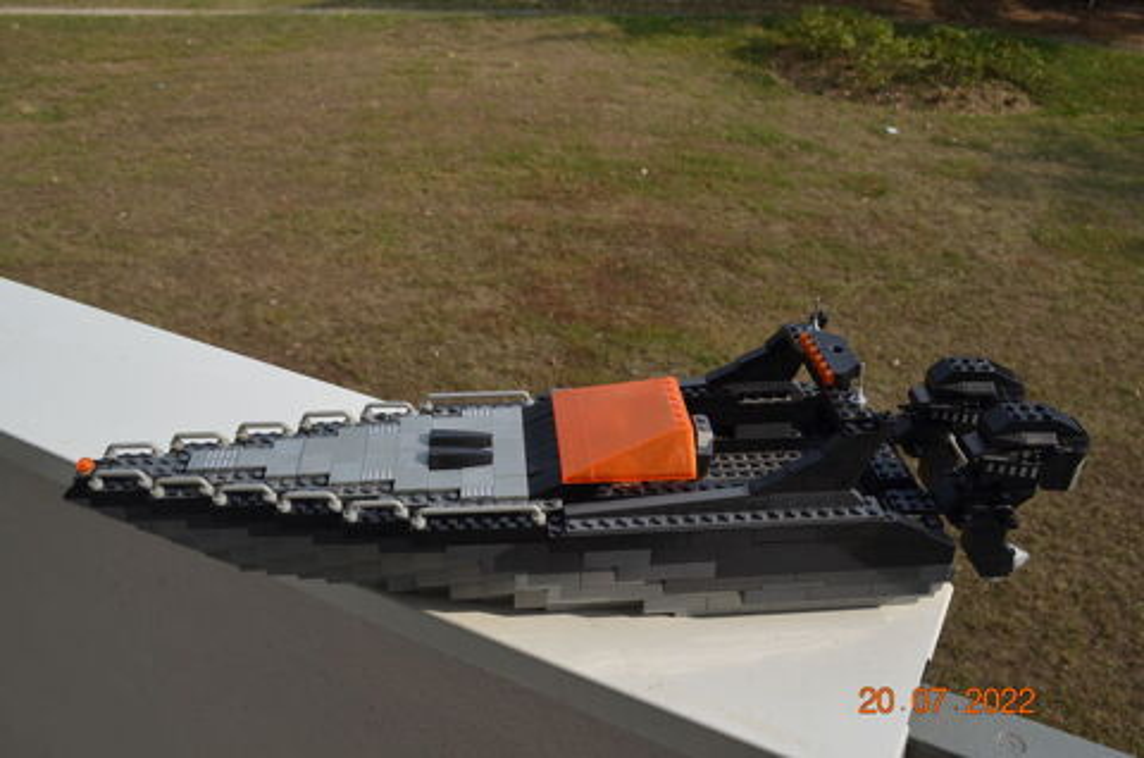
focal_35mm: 33
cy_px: 379
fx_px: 1047
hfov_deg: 57.3
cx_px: 572
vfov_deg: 39.8
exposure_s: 1/250
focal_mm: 22
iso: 125
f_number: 8
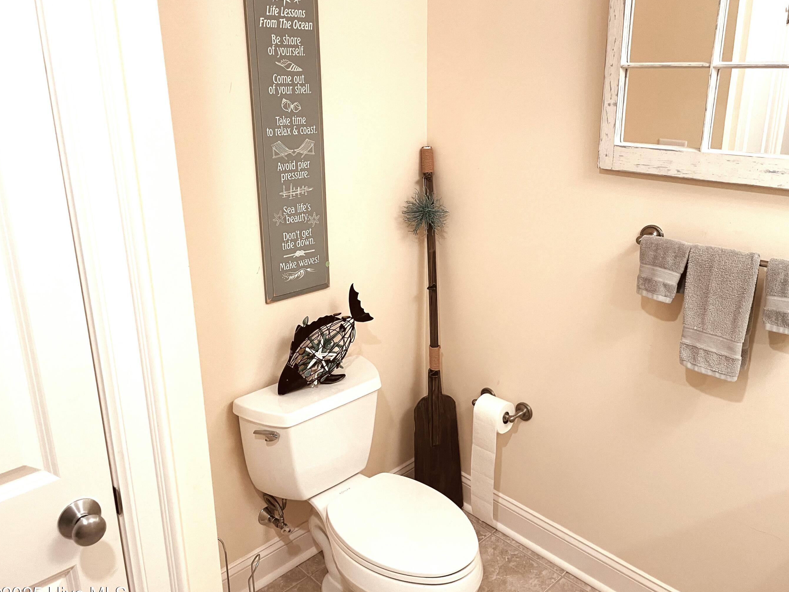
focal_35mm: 29
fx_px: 661
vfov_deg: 48.2
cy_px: 294
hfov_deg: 61.6
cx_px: 426
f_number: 1.6
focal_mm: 4.2
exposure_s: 1/60
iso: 80
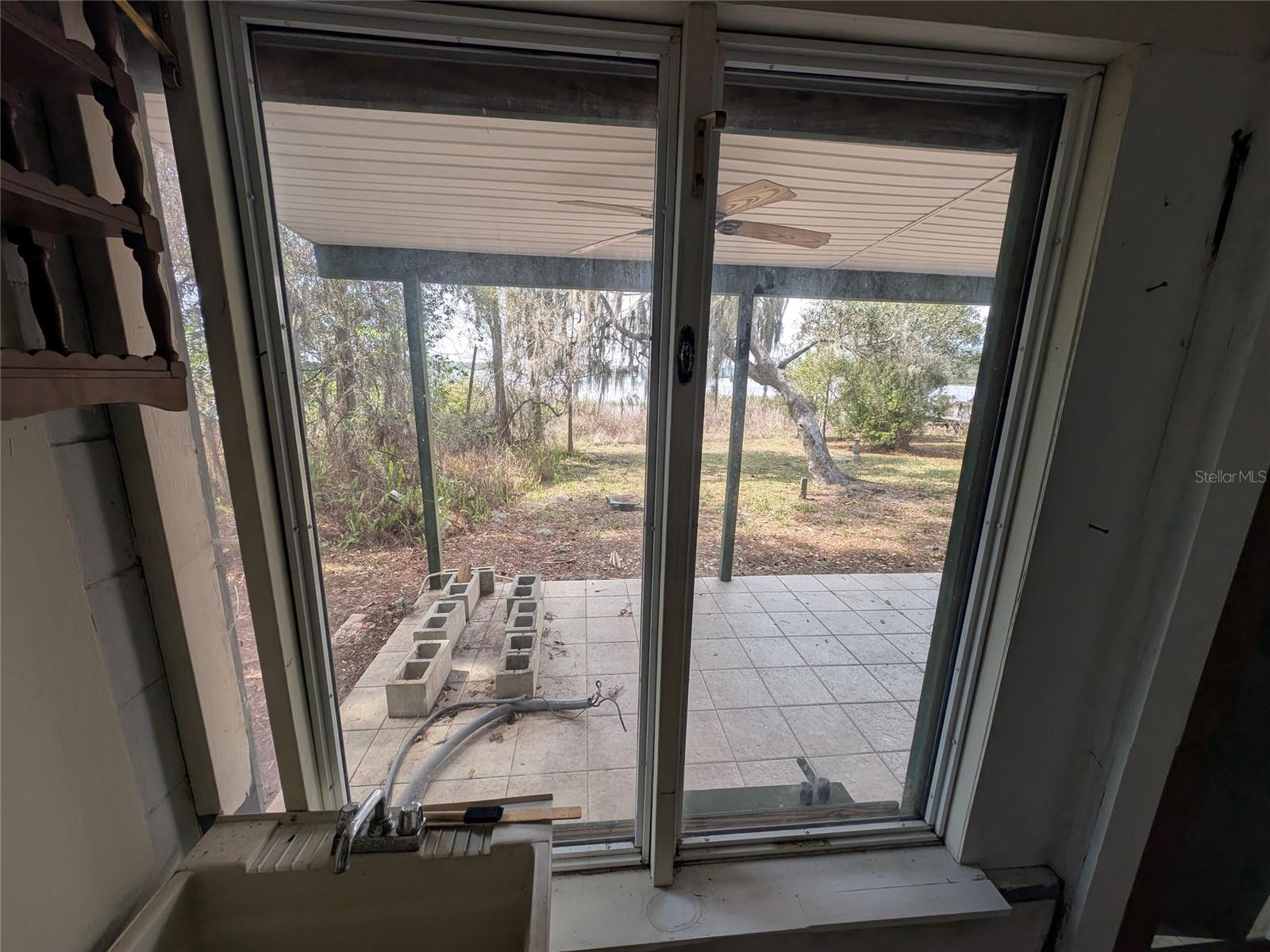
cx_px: 635
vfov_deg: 94.5
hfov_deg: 110.5
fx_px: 440
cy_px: 476
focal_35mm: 12
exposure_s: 1/254
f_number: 1.95
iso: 40
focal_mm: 2.23
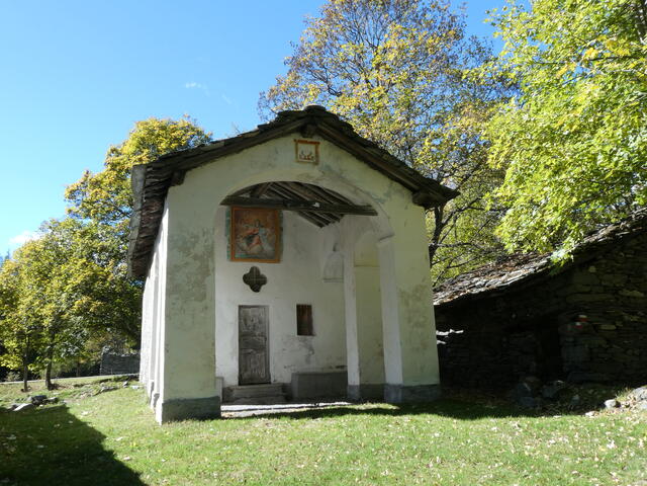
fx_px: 523
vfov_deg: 49.7
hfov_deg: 63.4
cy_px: 243
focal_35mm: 28
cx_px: 324
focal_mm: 5
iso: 80
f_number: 5.6
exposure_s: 1/100
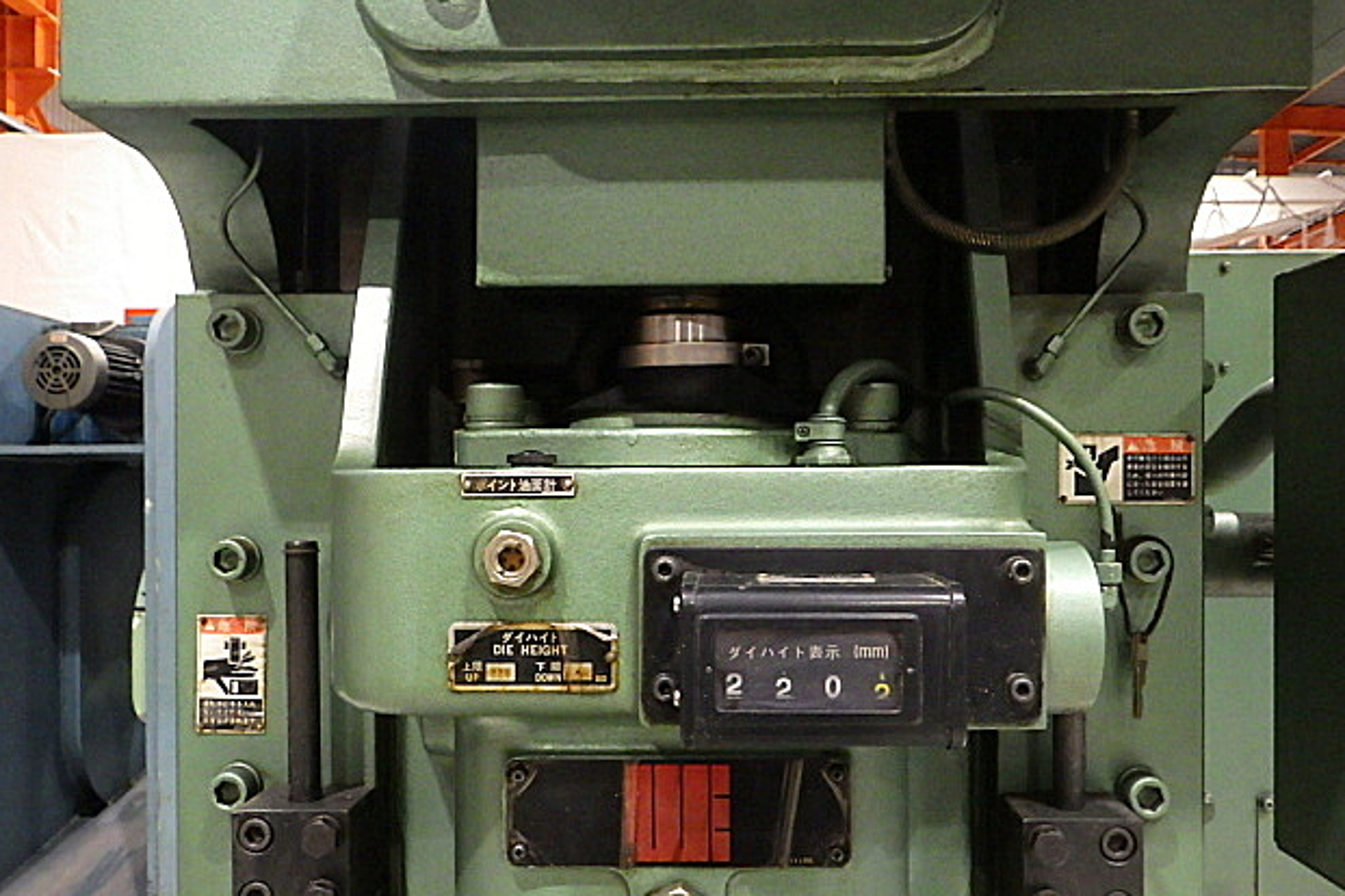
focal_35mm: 30
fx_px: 1121
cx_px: 687
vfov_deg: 43.6
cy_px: 480
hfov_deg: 61.9
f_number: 3.5
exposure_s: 1/20
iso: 1600
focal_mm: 5
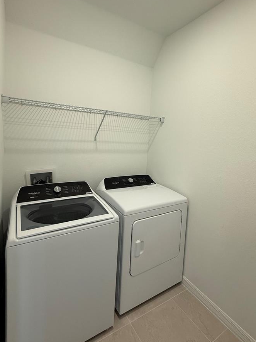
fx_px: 187
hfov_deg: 68.3
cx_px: 146
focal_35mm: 19
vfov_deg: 84.4
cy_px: 152
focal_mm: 2.22
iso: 100
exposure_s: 1/120
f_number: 2.2
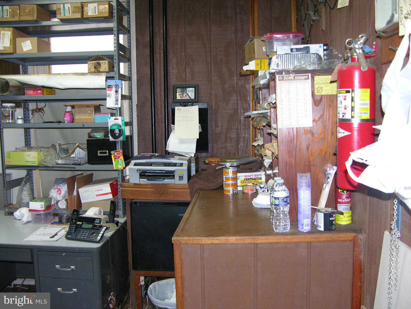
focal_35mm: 35
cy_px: 154
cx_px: 206
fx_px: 416
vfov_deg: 40.7
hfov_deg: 52.6
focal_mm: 8.9
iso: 200
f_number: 2.8
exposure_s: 1/60.1
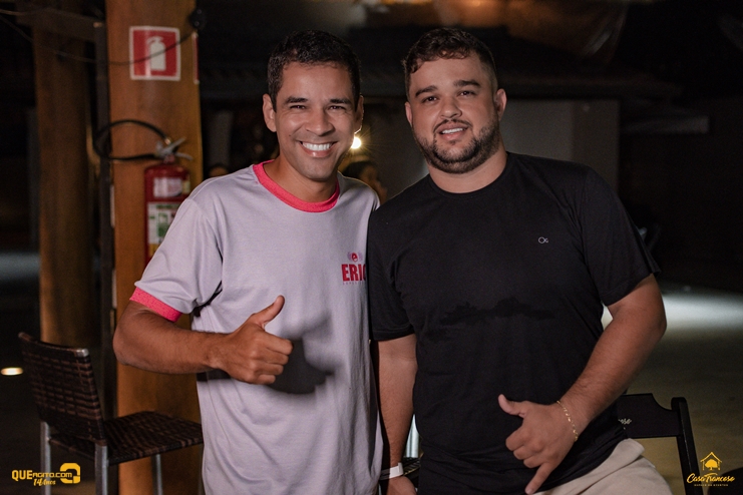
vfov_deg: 25.8
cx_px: 372
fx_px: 1083
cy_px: 248
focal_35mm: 52
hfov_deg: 37.9
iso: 2500
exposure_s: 1/400
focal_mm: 35
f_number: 2.2
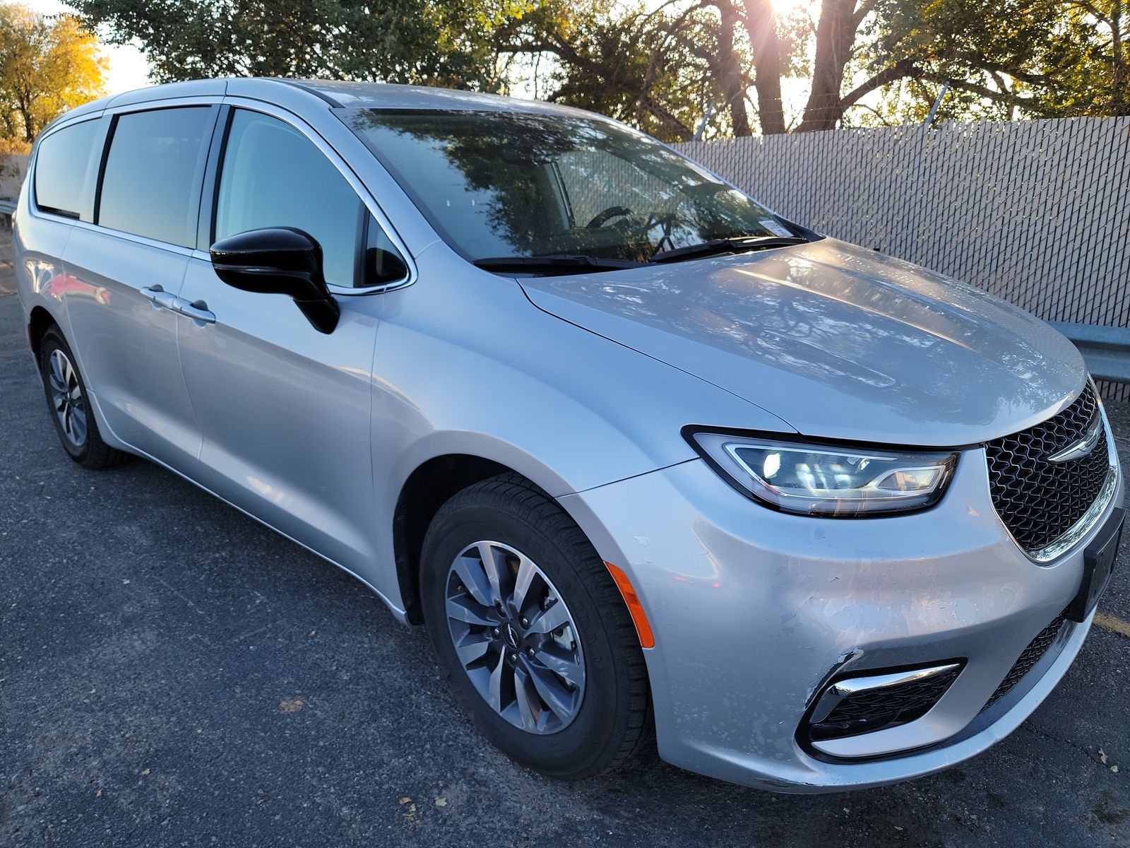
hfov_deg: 71.6
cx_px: 565
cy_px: 424
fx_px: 783
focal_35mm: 24
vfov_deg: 56.8
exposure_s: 1/159
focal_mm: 6.7
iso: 50
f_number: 1.8
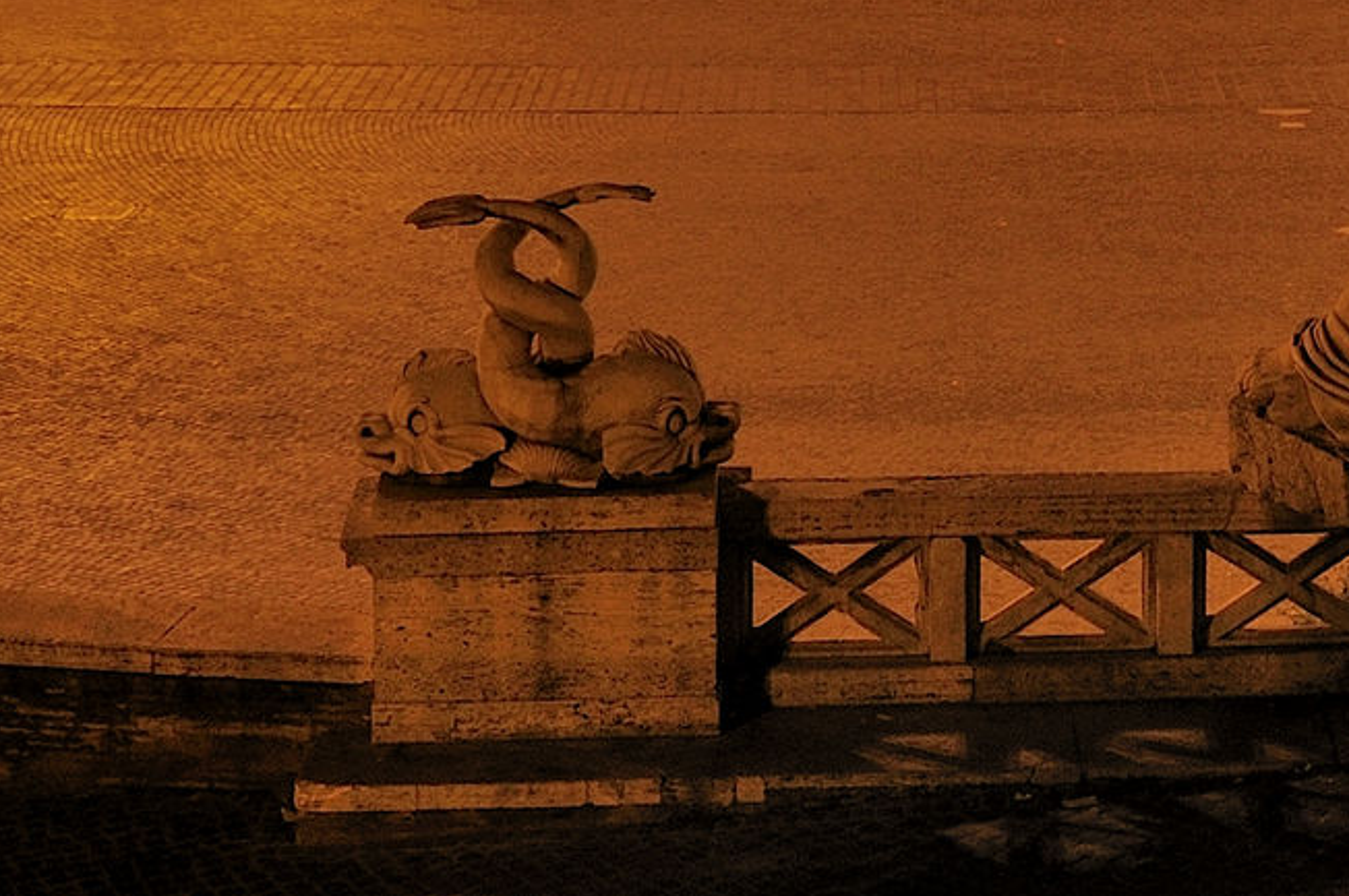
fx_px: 4229
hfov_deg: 17.8
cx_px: 1291
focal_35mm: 113
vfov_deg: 11.6
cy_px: -447
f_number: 16
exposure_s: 5
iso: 200
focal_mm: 24
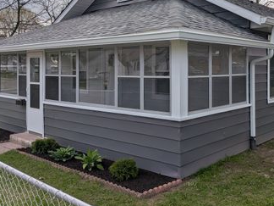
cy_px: 69
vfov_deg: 38.2
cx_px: 206
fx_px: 293
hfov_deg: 48.2
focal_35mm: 37
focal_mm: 4.53
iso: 23
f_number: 1.7
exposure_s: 1/2653
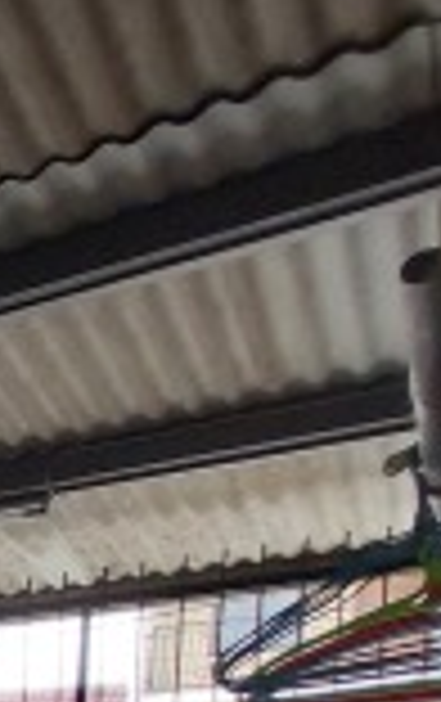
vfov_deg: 29.2
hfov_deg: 11.6
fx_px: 1035
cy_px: 945
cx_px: -880
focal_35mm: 54
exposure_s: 1/60
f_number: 2.2
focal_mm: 1.74
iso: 64
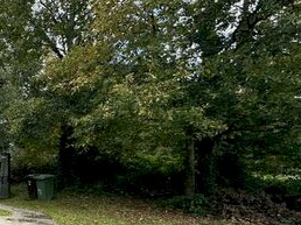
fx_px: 330
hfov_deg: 34.5
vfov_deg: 36.3
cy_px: 182
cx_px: -91
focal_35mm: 38
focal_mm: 2.22
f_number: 2.2
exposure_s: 1/179
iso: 40
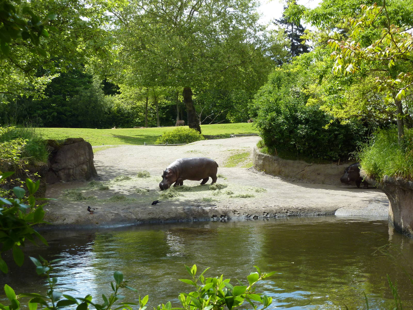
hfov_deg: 34.9
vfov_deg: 26.6
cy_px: 155
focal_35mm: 55
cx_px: 206
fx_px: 656
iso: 125
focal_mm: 9.1
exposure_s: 1/500
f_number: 3.9
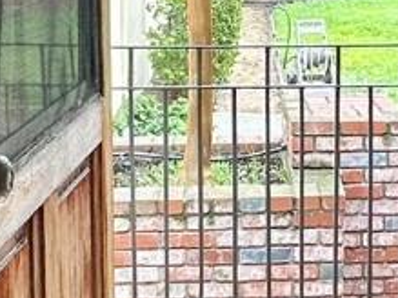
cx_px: 220
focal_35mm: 96
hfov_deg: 20.4
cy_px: 12
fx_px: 1103
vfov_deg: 15.2
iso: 50
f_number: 2.2
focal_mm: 2.22
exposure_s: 1/120
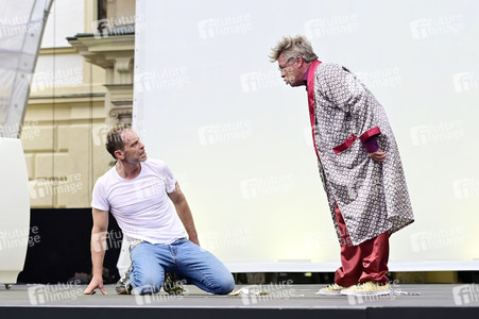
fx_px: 1064
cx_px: 240
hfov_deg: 25.4
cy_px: 160
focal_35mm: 80
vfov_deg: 17.0
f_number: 4
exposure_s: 1/400
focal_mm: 80
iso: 640
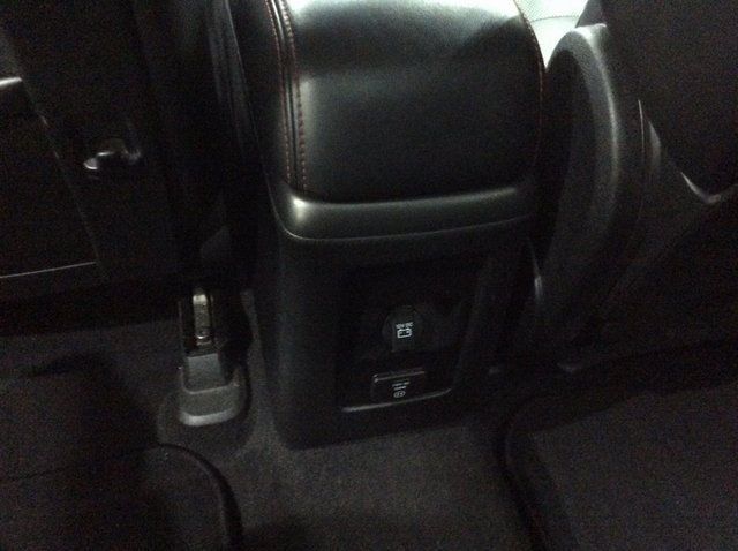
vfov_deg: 44.1
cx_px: 369
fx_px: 681
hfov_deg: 56.9
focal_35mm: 32
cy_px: 276
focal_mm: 3.3
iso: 800
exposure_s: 1/15
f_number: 2.4
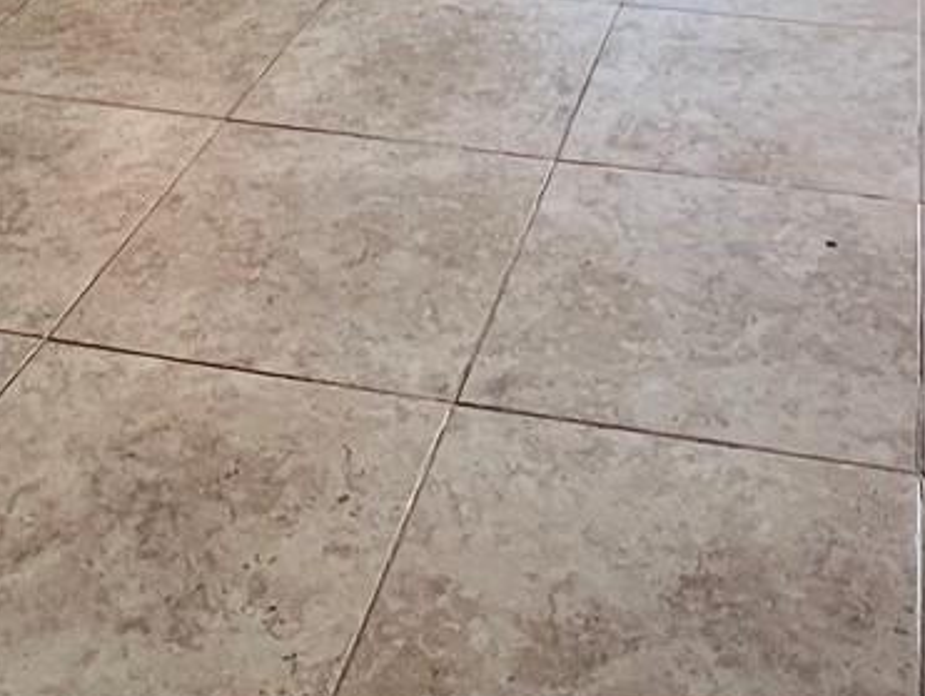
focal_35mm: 56
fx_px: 1498
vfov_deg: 18.6
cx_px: 539
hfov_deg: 34.2
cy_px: -644
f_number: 1.8
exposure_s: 1/120
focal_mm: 1.57
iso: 200
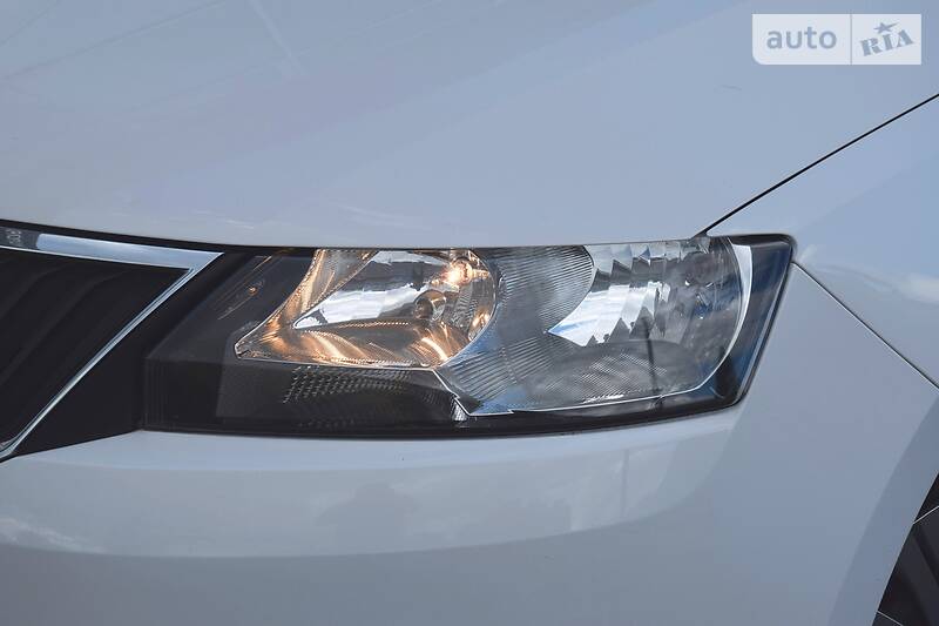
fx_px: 3129
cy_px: 313
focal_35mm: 120
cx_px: 470
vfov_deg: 11.4
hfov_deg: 17.1
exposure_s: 1/320
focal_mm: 80
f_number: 9
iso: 200
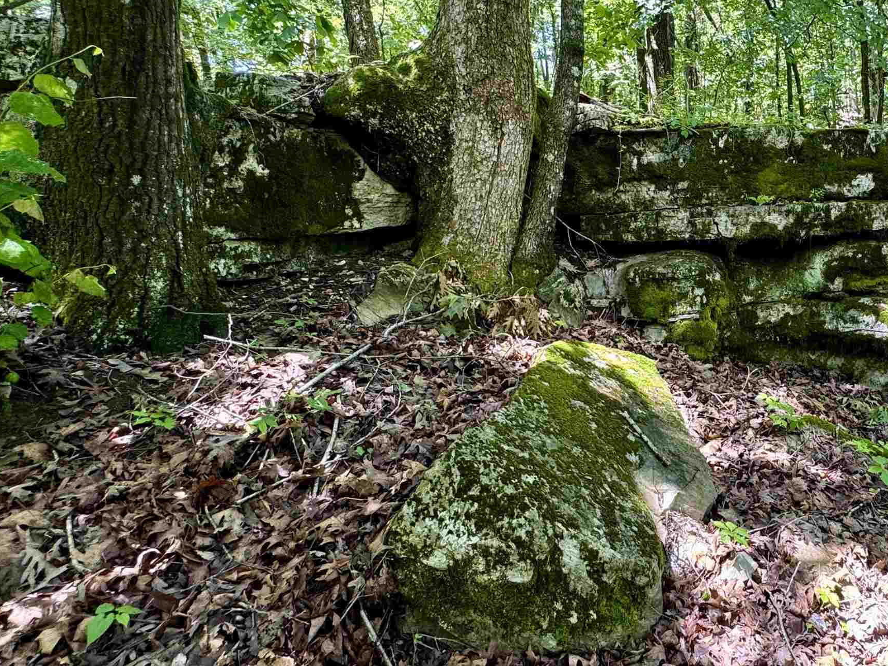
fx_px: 641
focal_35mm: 25
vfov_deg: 54.3
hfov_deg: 65.0
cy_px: 253
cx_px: 671
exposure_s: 1/99
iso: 160
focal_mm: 2.22
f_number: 2.2
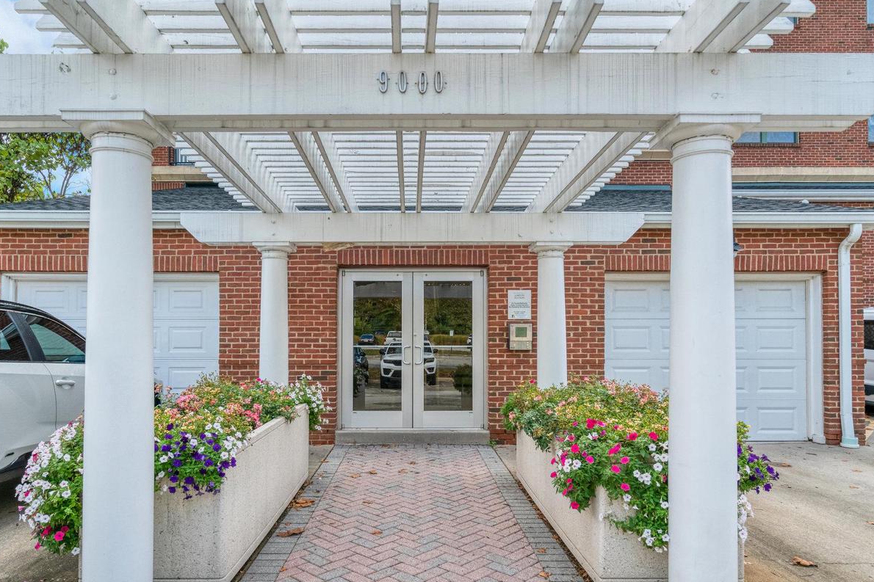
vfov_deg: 55.1
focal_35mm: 23
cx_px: 427
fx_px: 558
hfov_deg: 76.1
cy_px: 289
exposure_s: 1/640
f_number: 8
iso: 1250
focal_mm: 19
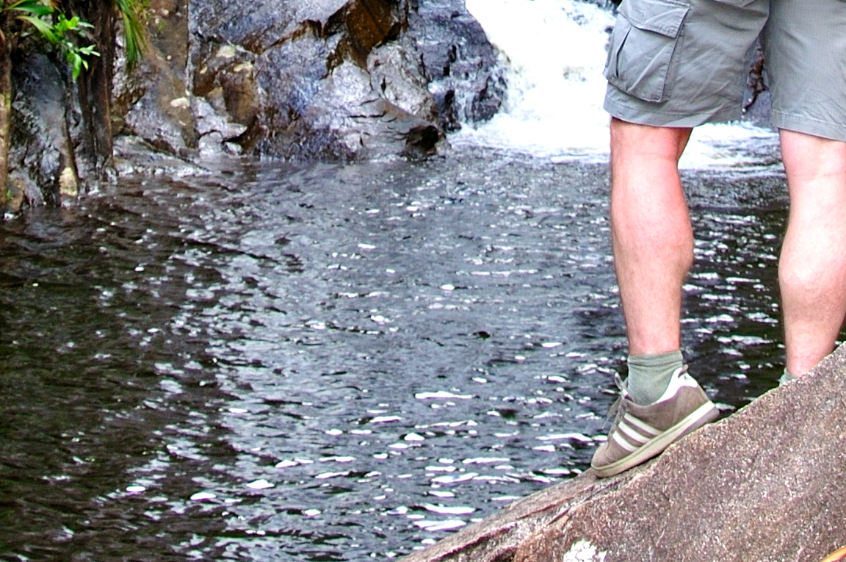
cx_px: 438
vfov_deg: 9.8
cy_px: -403
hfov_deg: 15.3
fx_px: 3145
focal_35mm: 134
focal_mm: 24
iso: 220
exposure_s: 1/125
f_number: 6.3
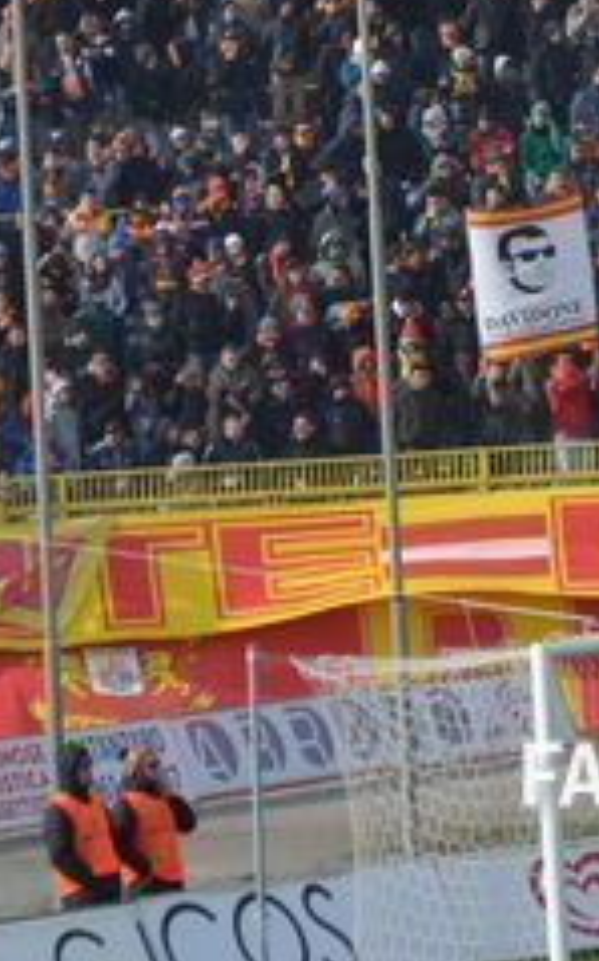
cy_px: 247
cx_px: 531
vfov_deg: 5.5
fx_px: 10001
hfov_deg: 3.4
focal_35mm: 382
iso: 125
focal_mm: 105
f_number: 5.6
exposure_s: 1/500
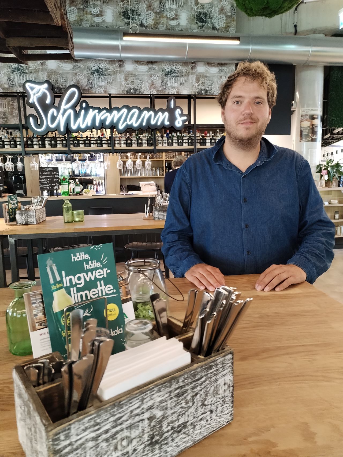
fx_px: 383
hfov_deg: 48.2
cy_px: 228
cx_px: 172
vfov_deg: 61.7
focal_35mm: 29
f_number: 1.8
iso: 684
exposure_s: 1/33.3
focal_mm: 4.75
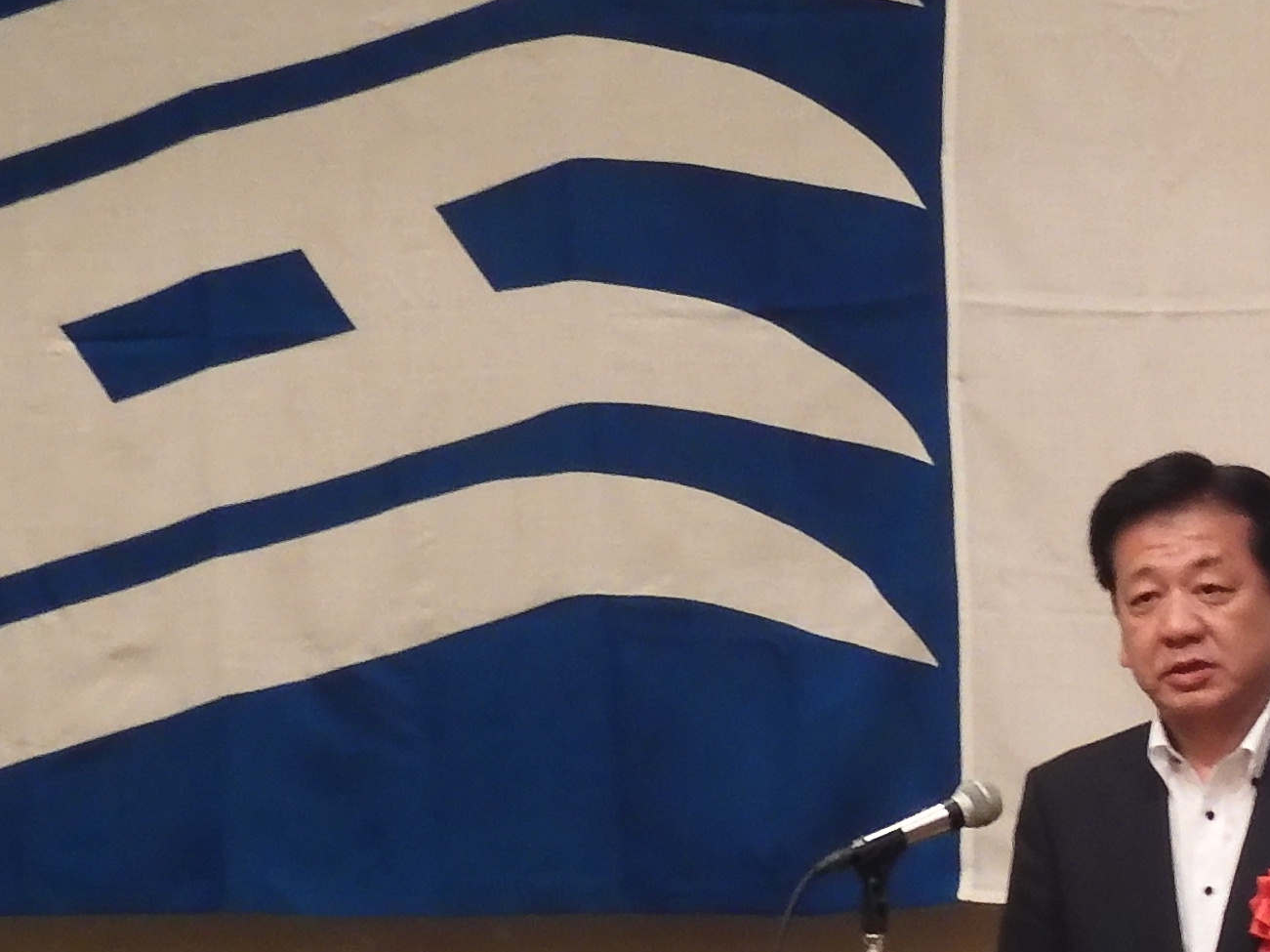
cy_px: 670
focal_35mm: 372
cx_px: 1663
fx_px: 13644
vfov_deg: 4.0
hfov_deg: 5.3
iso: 400
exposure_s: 1/25
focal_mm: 18.7
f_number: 5
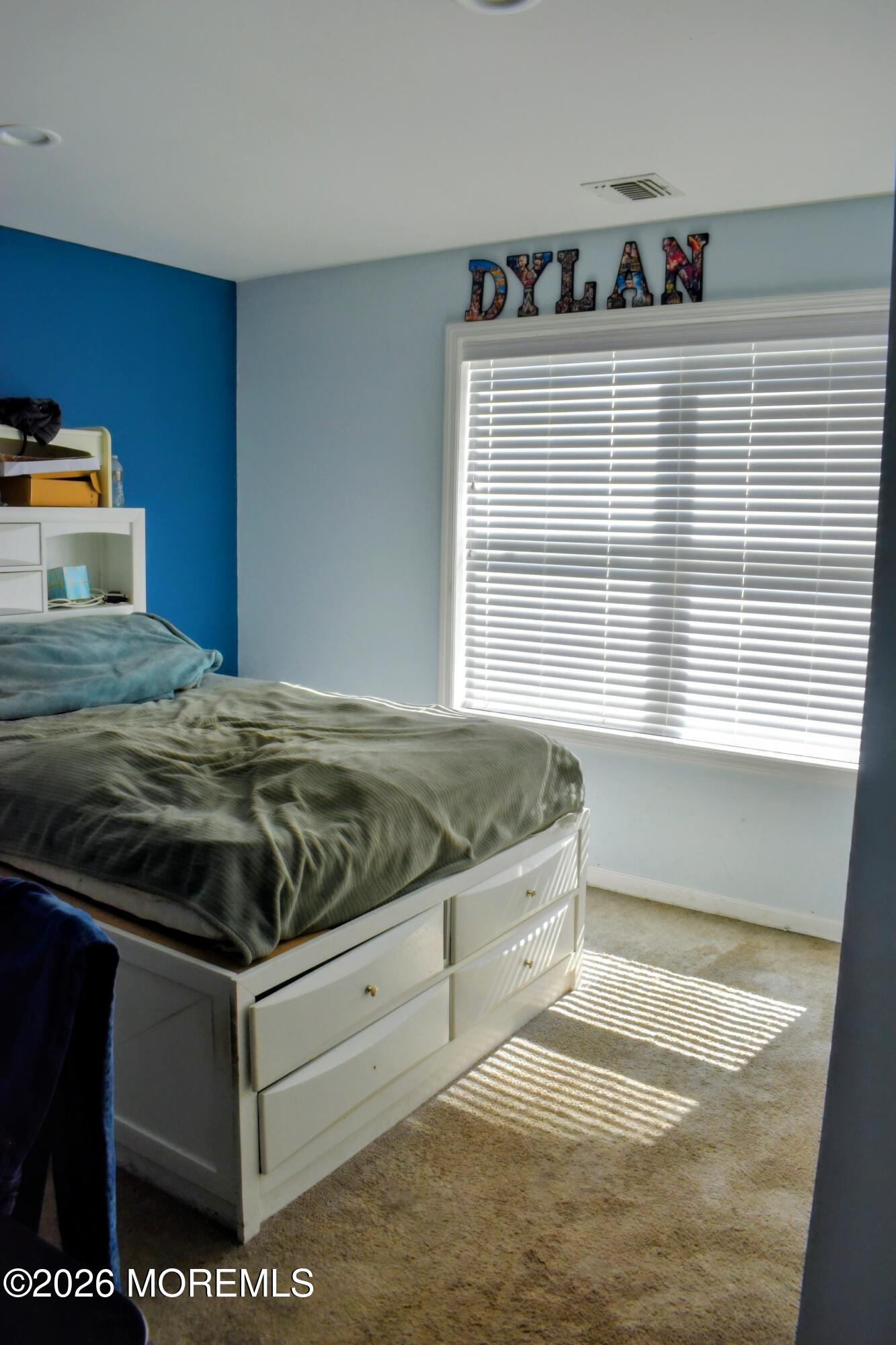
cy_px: 672
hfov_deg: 47.9
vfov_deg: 67.4
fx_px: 1008
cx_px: 448
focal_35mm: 27
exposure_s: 1/60
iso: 280
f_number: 8
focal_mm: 18
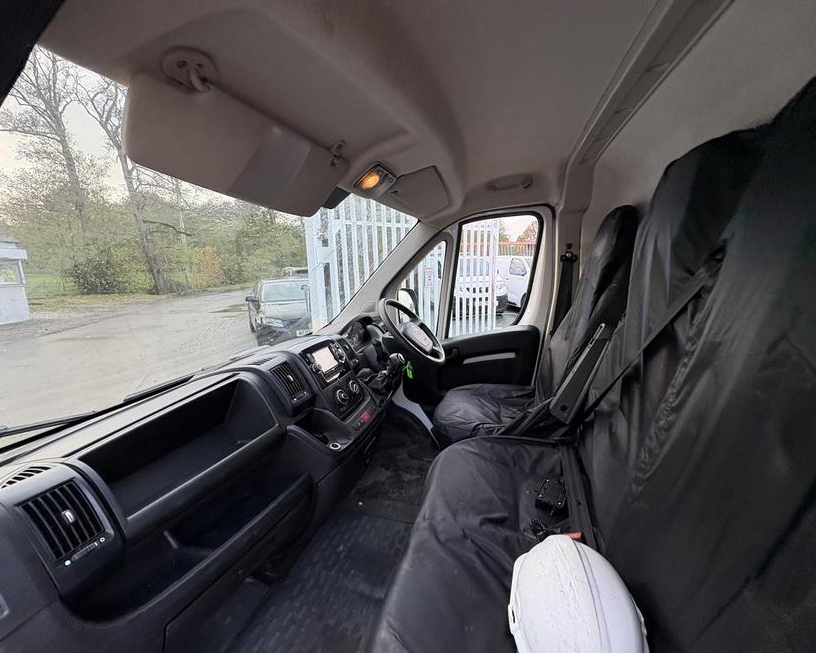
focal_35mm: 15
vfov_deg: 84.0
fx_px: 362
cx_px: 419
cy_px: 335
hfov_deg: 96.8
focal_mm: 2.22
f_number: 2.2
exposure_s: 1/126
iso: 80
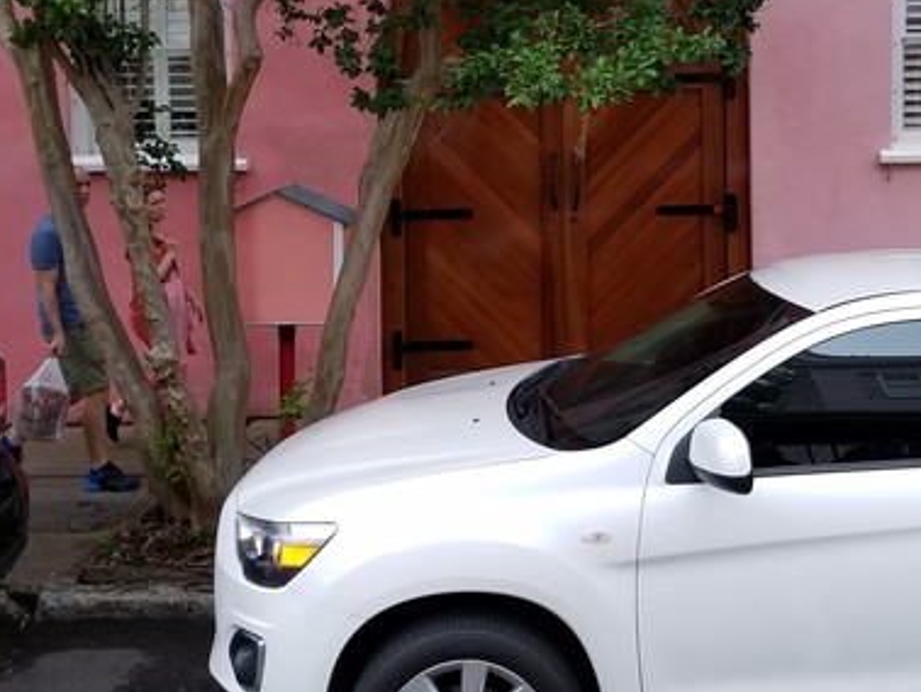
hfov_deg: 42.5
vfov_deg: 31.9
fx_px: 1171
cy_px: 127
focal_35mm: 44
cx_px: 597
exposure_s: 1/378
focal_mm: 4.2
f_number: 1.7
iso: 50
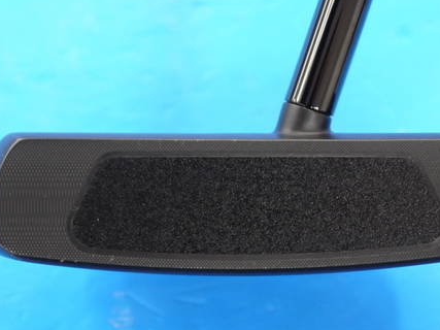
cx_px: 247
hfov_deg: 15.6
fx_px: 1601
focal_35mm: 126
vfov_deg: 11.8
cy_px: 185
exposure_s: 1/40
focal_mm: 42
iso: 800
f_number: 5.6
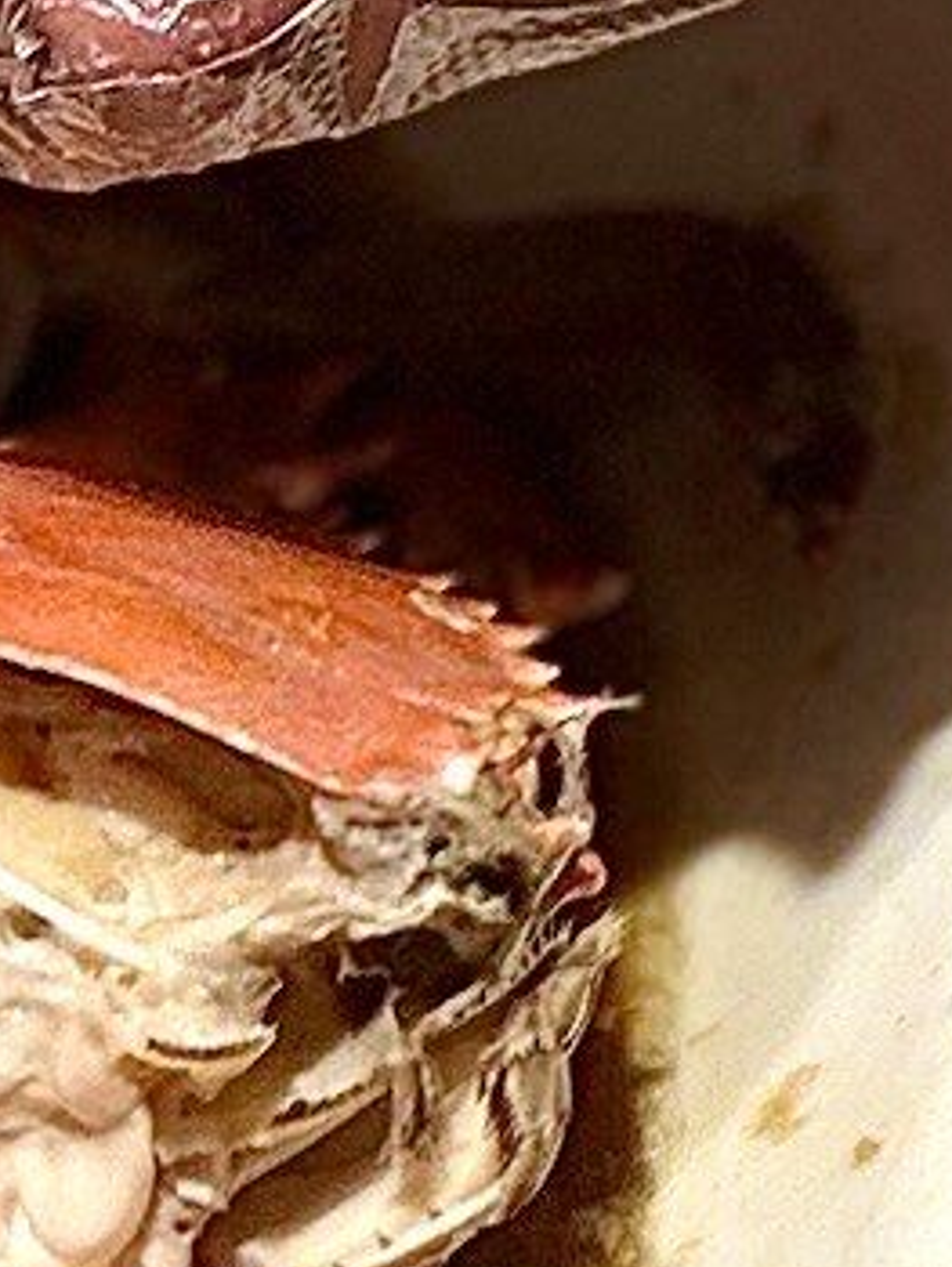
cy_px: -880
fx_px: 16481
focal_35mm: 450
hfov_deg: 3.3
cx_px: -1665
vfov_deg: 4.4
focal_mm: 9
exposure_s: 1/100
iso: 64
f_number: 2.8
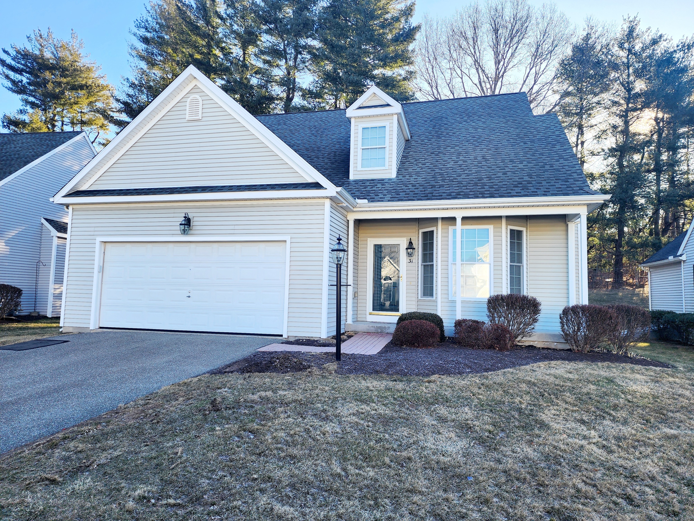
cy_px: 260
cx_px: 347
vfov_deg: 58.9
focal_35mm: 23
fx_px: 461
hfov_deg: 73.9
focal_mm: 6.4
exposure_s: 1/250
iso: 12
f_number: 1.8
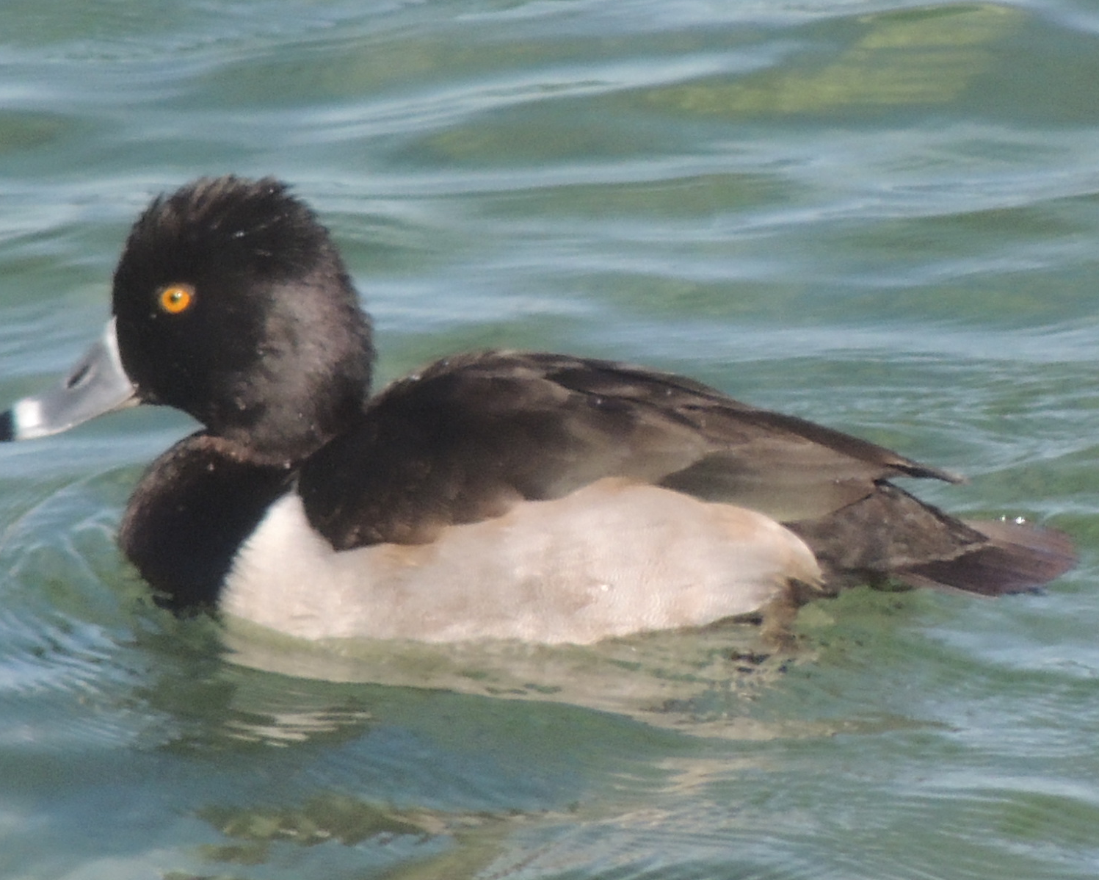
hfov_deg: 1.9
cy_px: 440
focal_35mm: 1043
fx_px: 33929
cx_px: 567
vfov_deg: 1.5
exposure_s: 1/1000
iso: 320
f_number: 5.9
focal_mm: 180
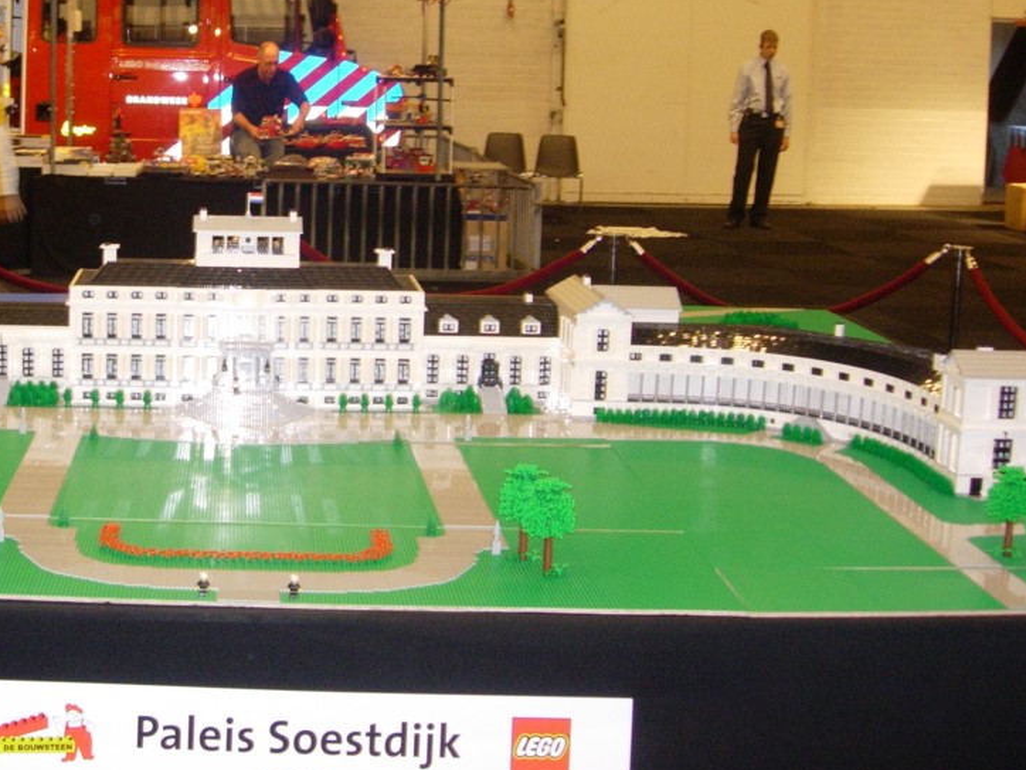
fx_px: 1867
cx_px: 279
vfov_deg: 23.2
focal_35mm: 63
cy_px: 248
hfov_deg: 30.3
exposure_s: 1/21.3
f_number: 2.8
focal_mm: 7.8
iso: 183
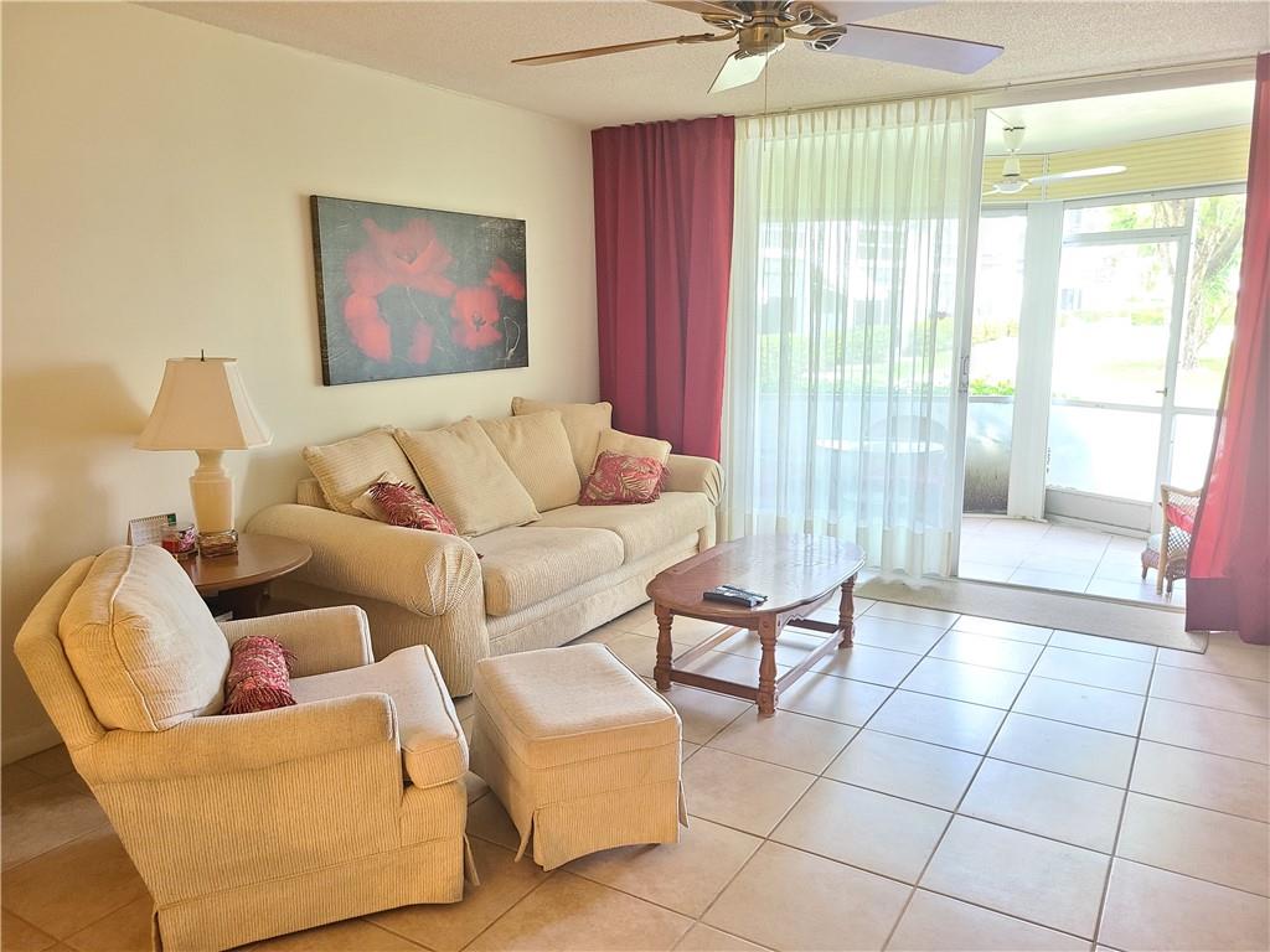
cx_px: 635
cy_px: 476
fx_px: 954
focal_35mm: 26
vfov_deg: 53.1
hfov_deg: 67.3
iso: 500
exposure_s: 1/40
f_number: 1.8
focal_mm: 5.4
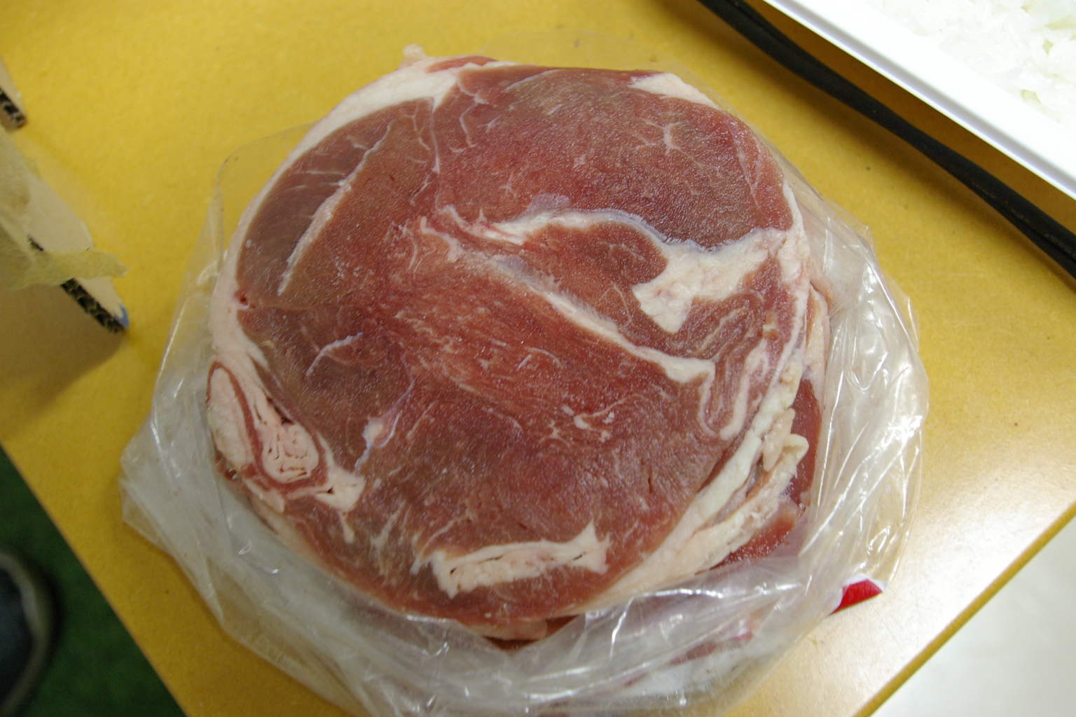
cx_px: 538
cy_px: 358
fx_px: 1166
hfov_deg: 49.6
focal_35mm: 39
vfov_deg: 34.2
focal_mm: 26
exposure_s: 1/8
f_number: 5.6
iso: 800
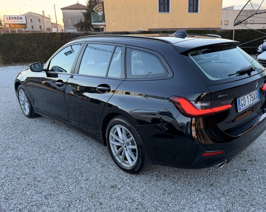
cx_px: 158
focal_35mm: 29
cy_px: 108
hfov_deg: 60.0
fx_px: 228
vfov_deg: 50.0
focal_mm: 6.76
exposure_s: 1/183
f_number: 1.78
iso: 100
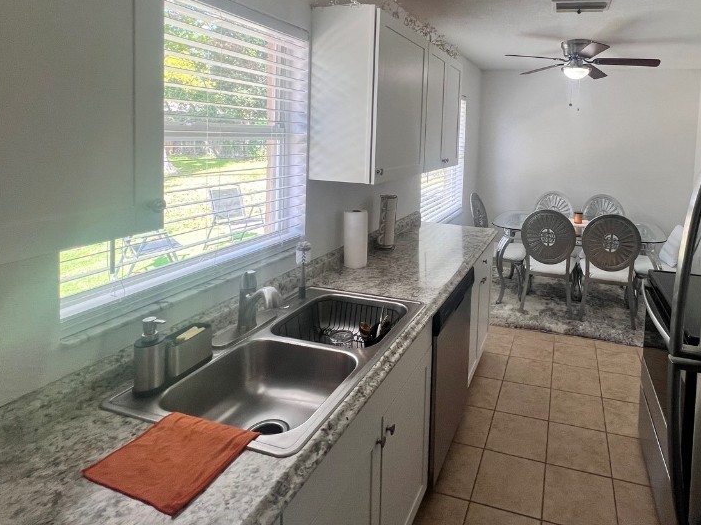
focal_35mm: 19
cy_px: 157
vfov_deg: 65.9
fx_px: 385
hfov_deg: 81.7
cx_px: 470
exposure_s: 1/120
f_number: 1.8
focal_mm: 1.57
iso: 64
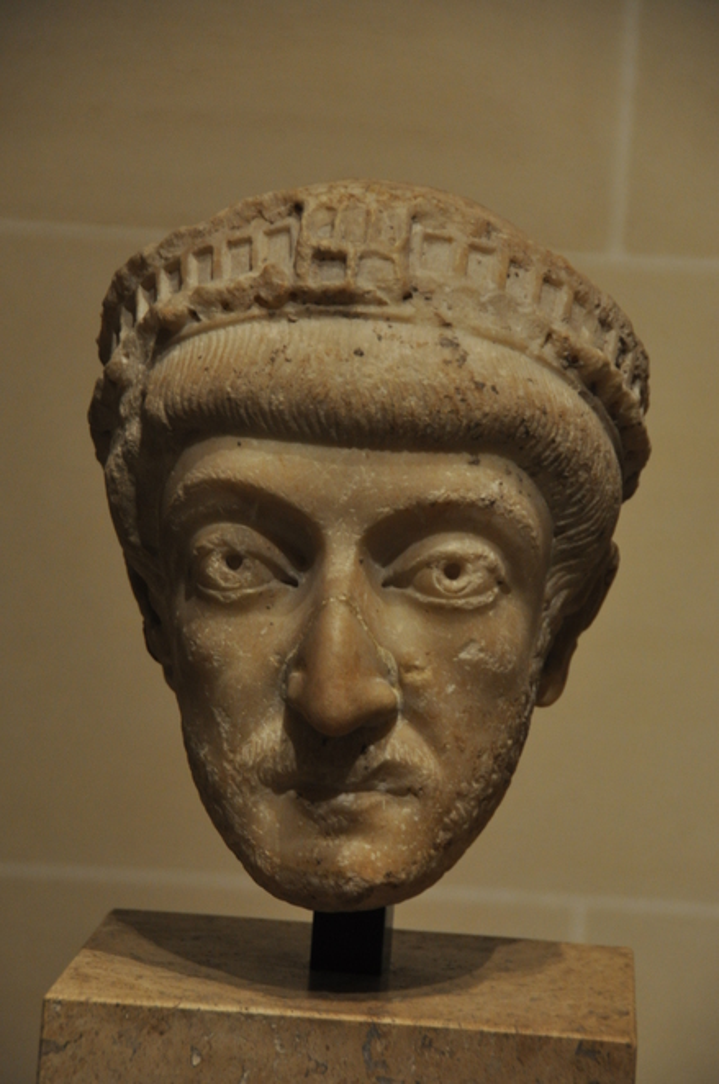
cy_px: 542
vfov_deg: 13.1
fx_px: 4735
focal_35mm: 158
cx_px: 360
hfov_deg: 8.7
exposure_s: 1/20
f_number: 5.3
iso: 800
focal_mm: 105
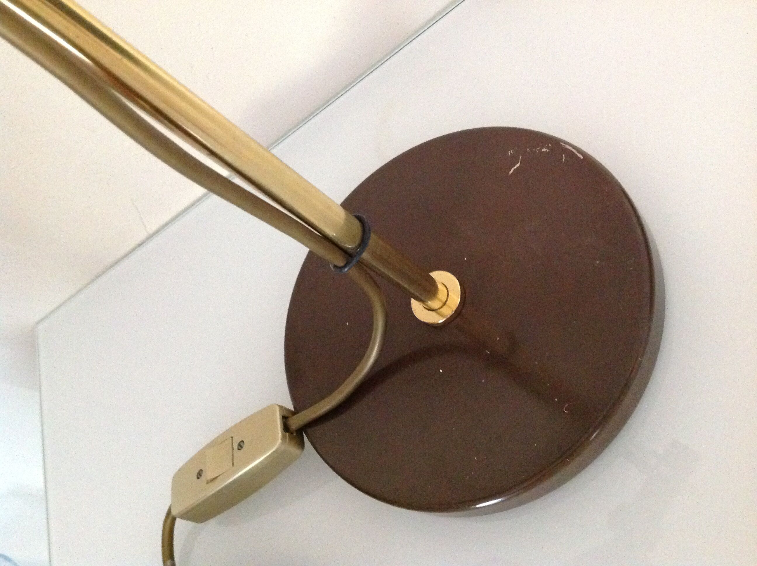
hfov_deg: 52.7
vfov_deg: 40.6
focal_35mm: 35
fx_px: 764
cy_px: 283
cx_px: 378
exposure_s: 1/15
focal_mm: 4.28
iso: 800
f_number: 2.4
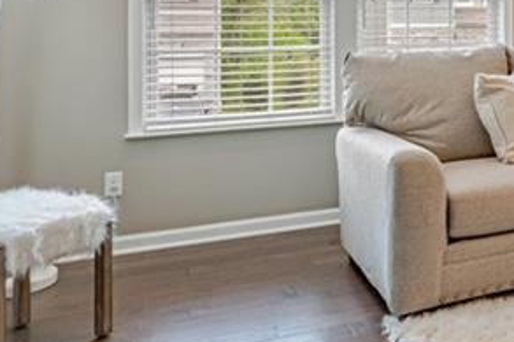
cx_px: 605
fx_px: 699
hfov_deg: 33.4
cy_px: 10
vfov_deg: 26.2
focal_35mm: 49
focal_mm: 14
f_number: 11
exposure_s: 1/320
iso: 500
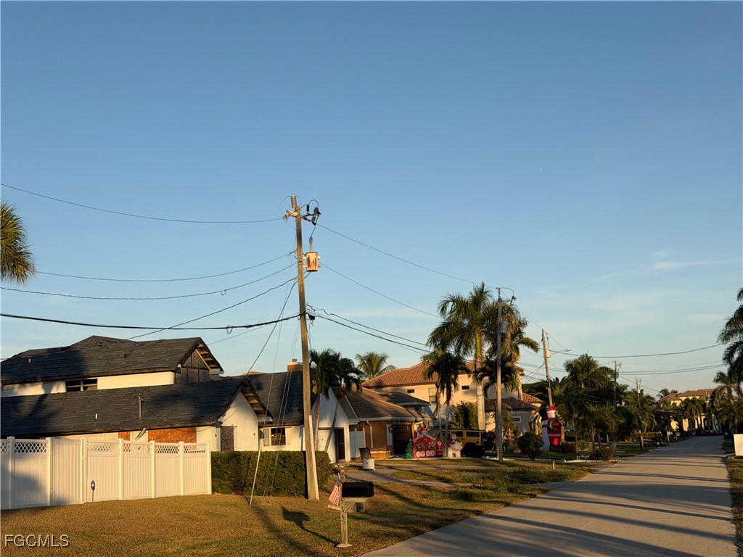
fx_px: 1030
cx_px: 372
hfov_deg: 39.7
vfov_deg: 30.3
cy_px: 278
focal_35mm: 48
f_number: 1.78
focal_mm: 6.76
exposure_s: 1/4098
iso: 64
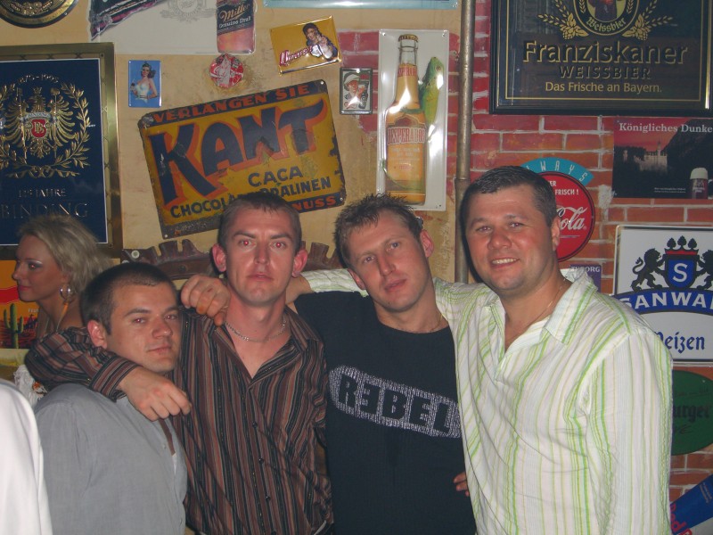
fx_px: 1174
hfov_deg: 33.8
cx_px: 356
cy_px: 268
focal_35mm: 57
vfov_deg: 25.7
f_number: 3.6
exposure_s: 1/60
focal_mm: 11.8
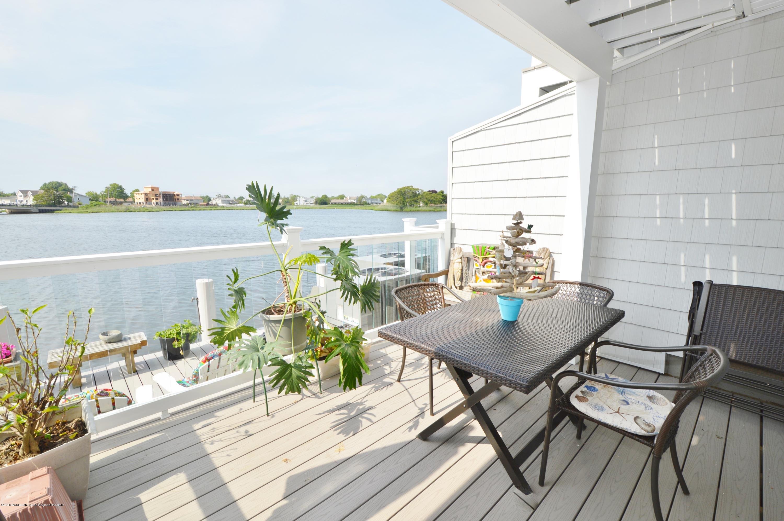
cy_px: 260
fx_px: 326
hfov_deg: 100.4
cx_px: 392
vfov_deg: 77.2
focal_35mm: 15
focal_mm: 10
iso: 100
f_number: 8
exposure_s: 1/200
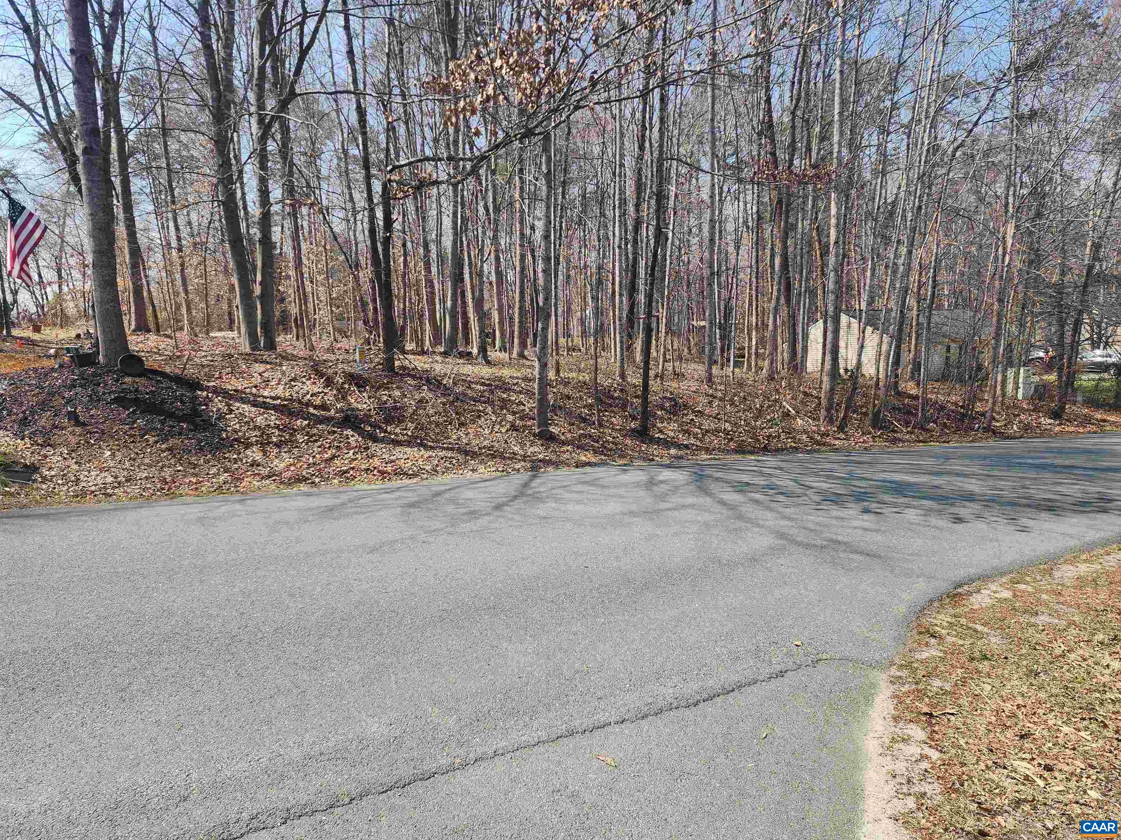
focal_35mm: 23
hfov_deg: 73.9
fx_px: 745
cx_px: 560
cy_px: 420
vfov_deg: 58.9
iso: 12
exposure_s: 1/550
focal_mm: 6.4
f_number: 1.8
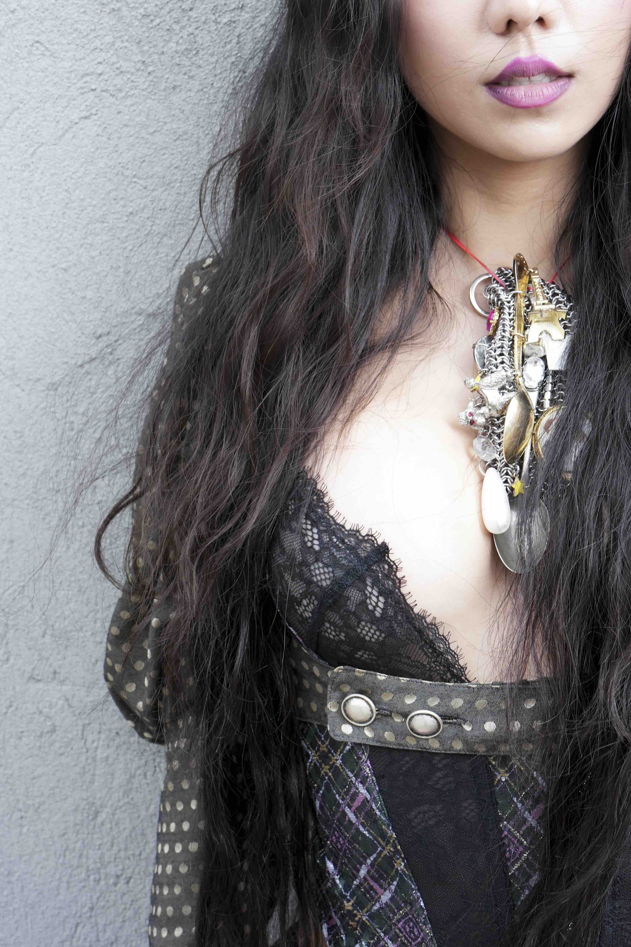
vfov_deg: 31.3
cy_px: 368
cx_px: 424
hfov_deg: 21.2
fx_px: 1683
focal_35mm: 64
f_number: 8
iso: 250
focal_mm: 45
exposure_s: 1/200
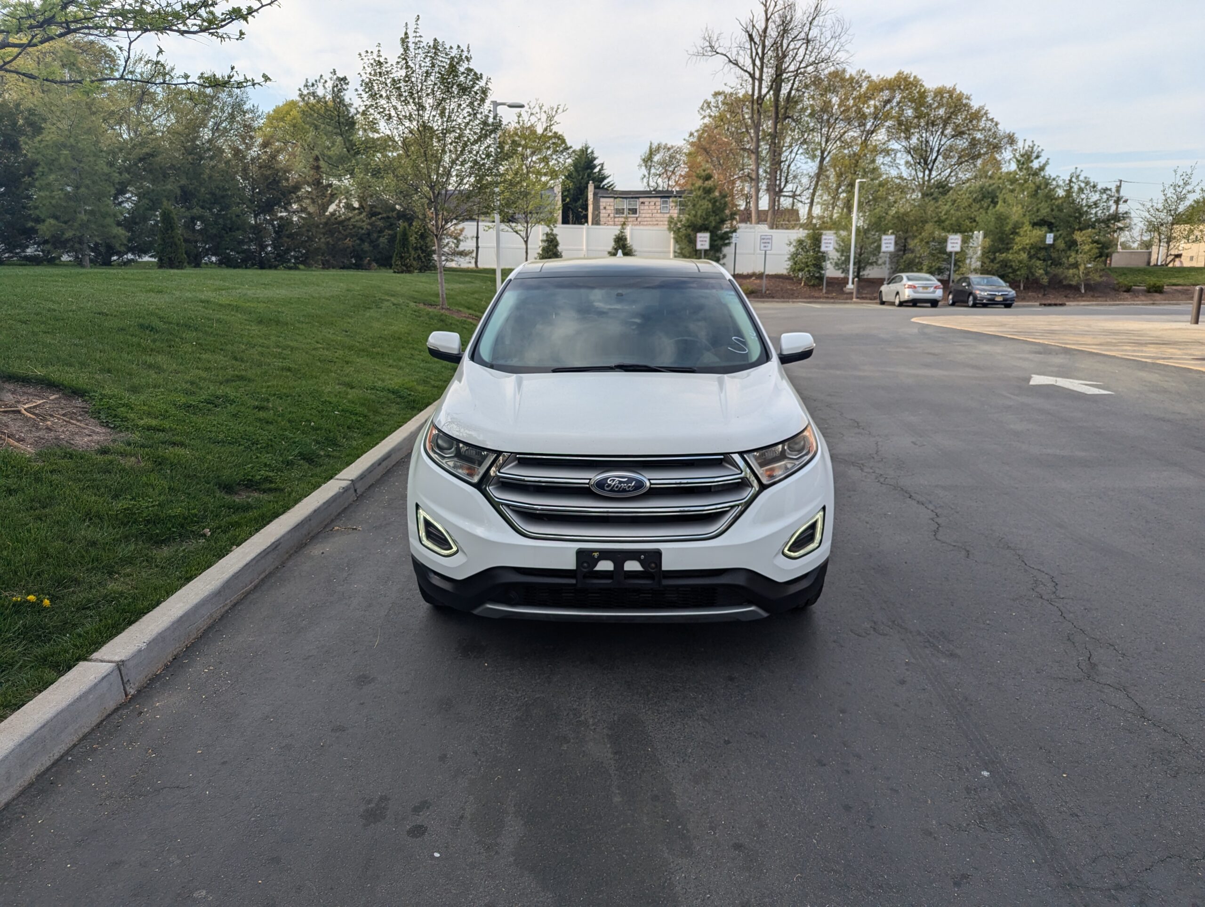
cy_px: 454
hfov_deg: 71.5
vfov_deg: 56.9
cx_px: 602
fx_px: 837
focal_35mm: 24
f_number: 1.85
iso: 47
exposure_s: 1/1011
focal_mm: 6.81
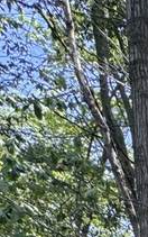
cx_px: 428
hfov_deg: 10.6
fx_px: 580
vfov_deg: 15.8
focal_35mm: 90
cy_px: 521
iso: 40
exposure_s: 1/126
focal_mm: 2.22
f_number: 2.2
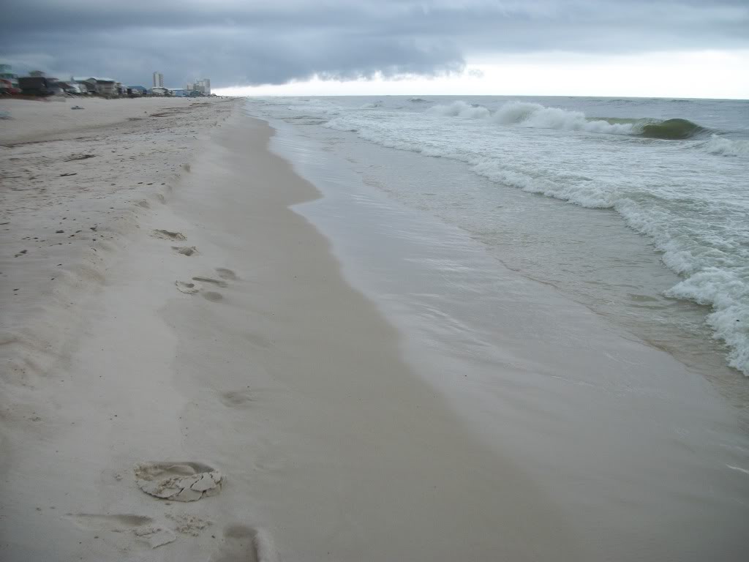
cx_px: 374
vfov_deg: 44.2
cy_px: 281
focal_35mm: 32
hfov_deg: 56.8
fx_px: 692
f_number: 2.9
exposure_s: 1/250
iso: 80
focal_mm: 5.7
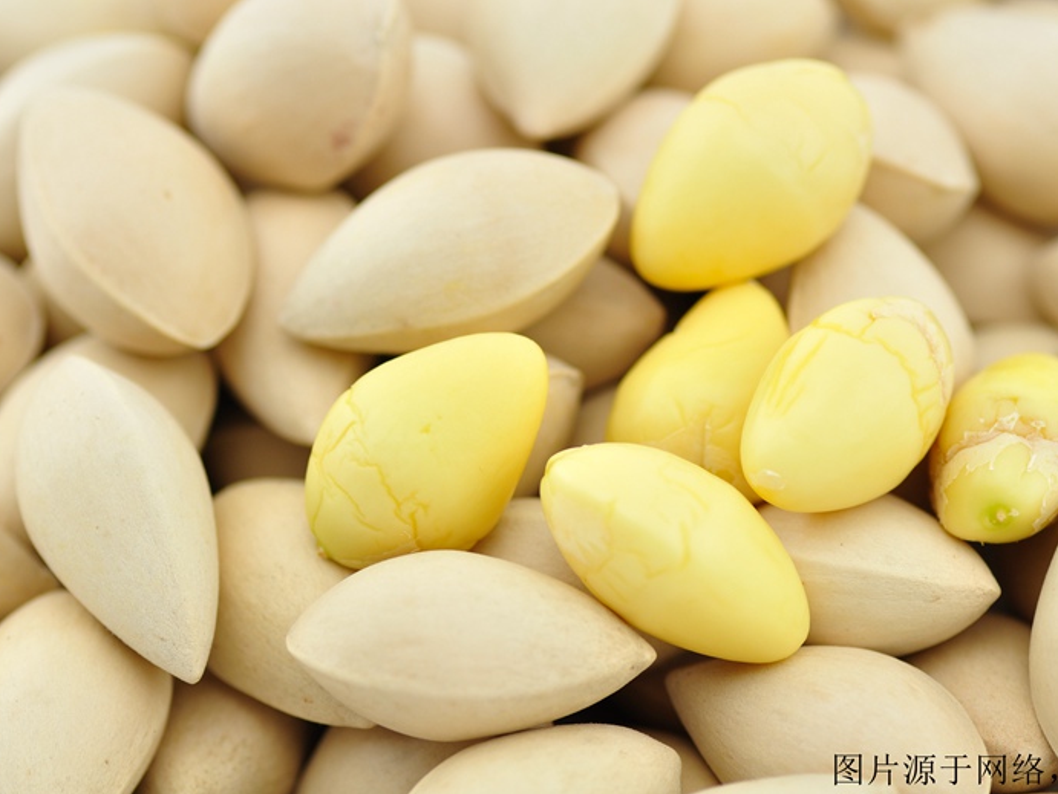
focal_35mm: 150
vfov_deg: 9.9
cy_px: 405
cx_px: 565
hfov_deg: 13.2
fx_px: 4587
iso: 200
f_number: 8
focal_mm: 90
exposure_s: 1/80
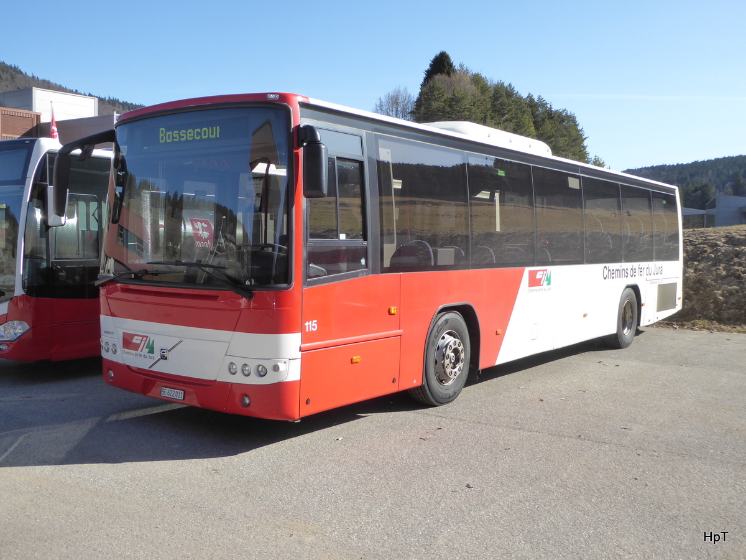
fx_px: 776
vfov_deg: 39.7
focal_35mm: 36
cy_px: 280
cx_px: 373
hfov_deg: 51.4
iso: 125
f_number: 3.7
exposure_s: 1/400
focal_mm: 6.3
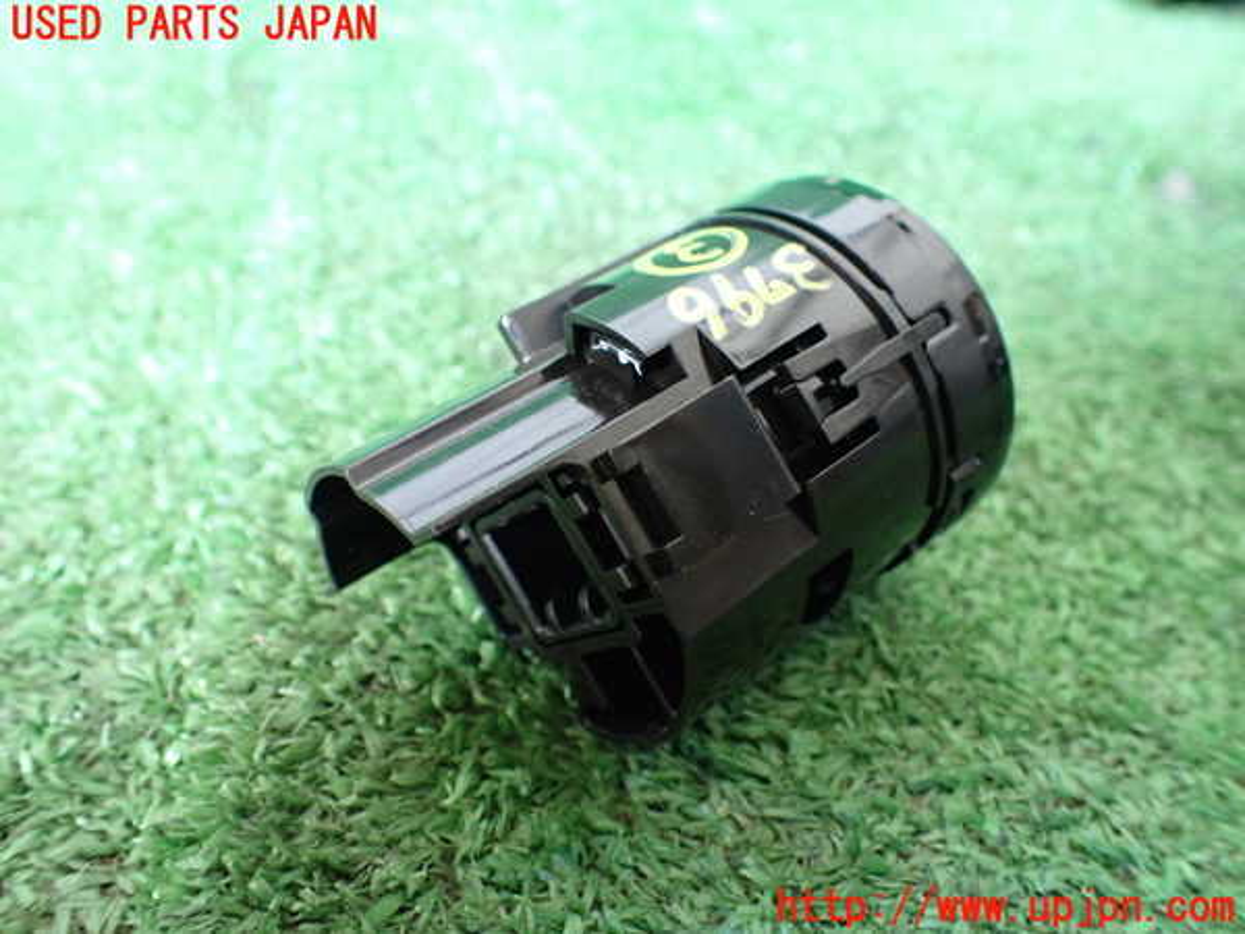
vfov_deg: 46.8
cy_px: 467
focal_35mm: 30
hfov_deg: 60.0
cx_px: 622
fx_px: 1079
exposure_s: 1/40
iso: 800
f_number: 2.3
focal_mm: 5.4
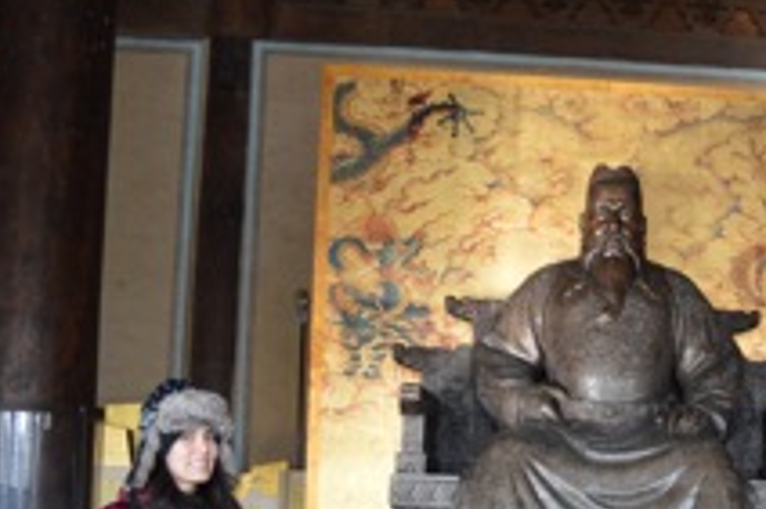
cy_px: 478
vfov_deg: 23.4
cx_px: 755
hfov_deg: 32.9
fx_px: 1191
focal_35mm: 56
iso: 400
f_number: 4
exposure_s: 1/60
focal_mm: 18
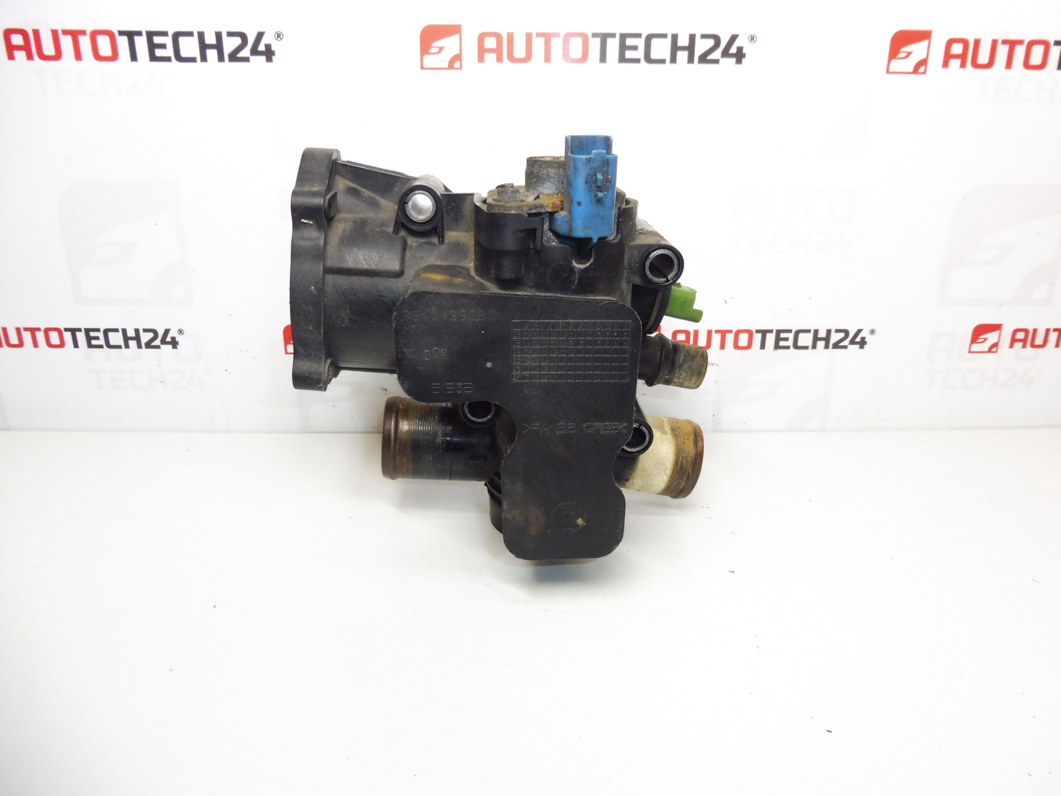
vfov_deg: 56.8
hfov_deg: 71.6
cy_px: 398
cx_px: 530
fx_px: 736
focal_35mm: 24
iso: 200
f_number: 3.5
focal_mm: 4.3
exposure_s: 1/60
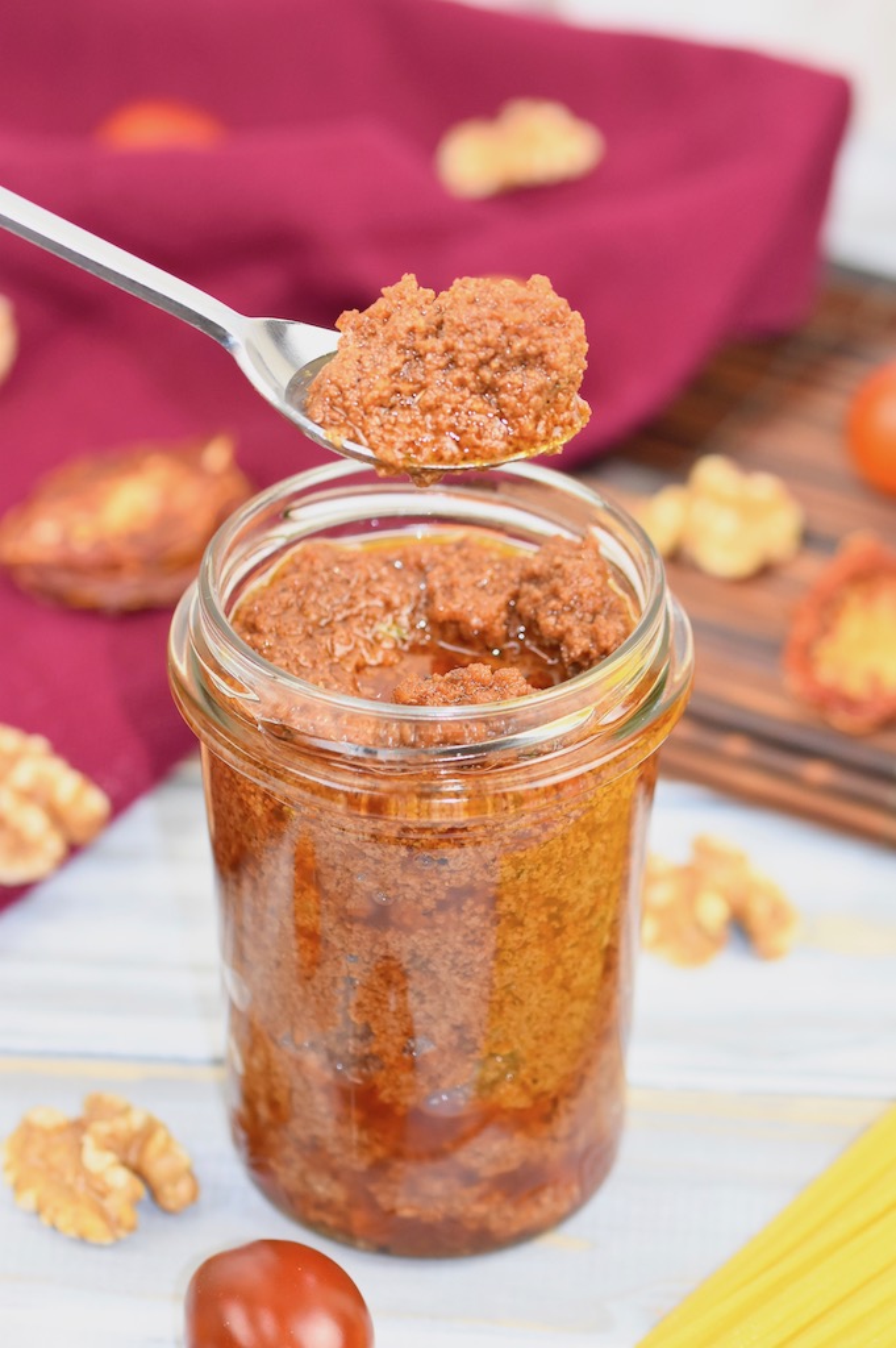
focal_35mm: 158
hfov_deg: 8.7
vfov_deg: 13.1
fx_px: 5890
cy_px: 674
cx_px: 448
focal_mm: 105
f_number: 5.6
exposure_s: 1/125
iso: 720
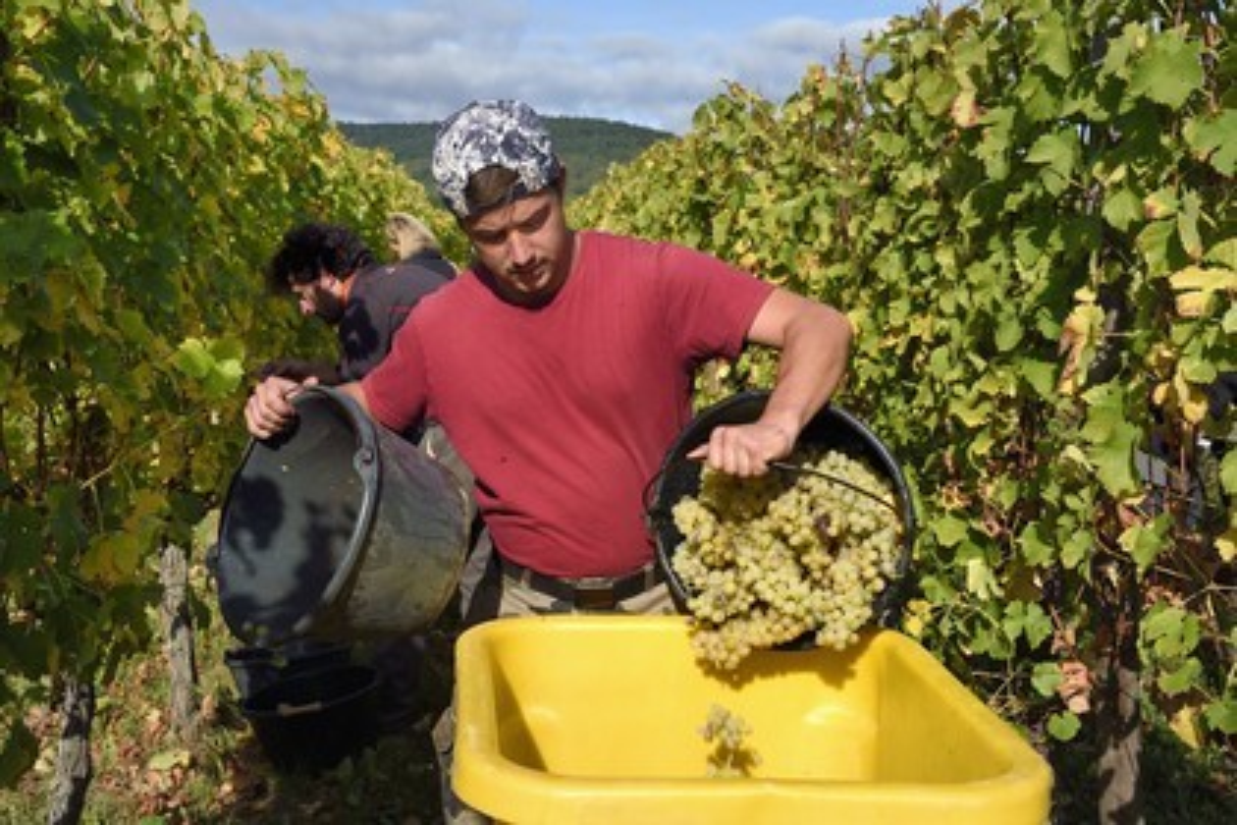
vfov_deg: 29.9
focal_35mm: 45
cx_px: 618
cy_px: 412
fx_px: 1546
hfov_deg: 43.6
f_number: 10
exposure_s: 1/400
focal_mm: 45
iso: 200
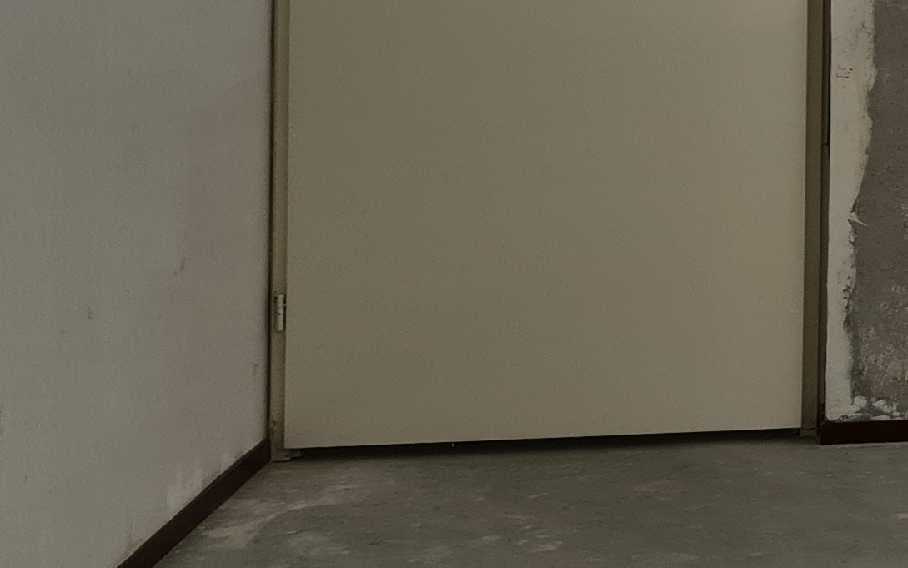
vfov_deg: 12.6
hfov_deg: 16.9
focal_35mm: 102
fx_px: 2524
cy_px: -98
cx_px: 1623
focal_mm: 5.4
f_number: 1.8
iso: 50
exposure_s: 1/169
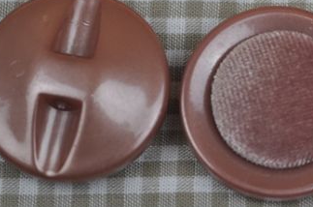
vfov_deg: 6.7
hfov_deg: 10.1
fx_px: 1772
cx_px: 234
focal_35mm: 204
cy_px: 89
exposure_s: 1/125
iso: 320
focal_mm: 55
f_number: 5.6
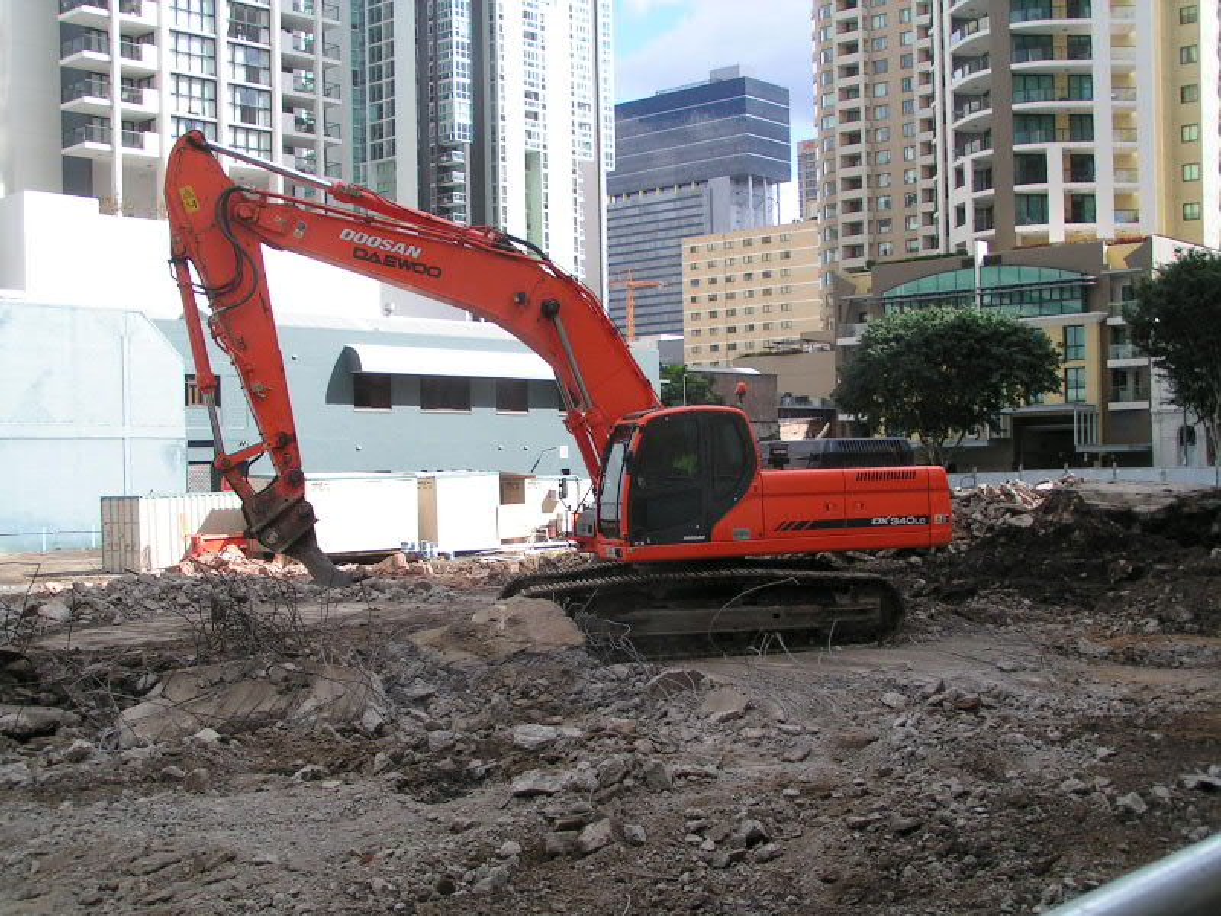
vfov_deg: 32.2
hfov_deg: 42.1
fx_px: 1587
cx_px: 610
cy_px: 458
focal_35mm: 45
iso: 50
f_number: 5.6
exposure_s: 1/200
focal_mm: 6.9
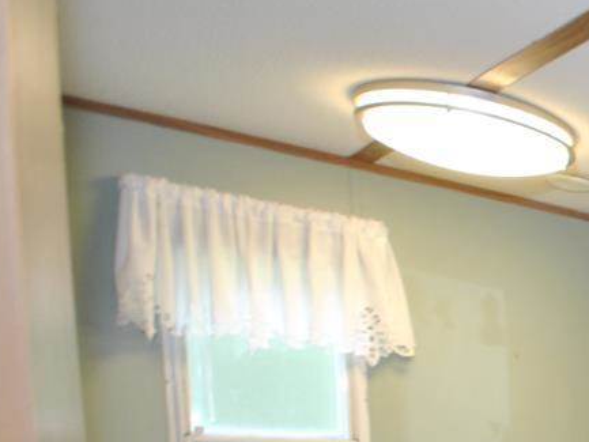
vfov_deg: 25.3
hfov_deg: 23.8
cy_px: 570
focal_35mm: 50
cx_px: 1000
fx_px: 851
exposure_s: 1/30
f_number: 4
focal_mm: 10
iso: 280
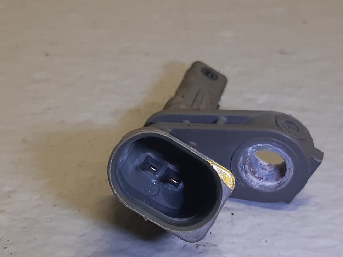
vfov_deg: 26.4
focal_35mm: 55
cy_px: 173
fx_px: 545
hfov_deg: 34.9
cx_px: 153
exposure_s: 1/50
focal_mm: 3.93
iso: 80
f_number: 1.7
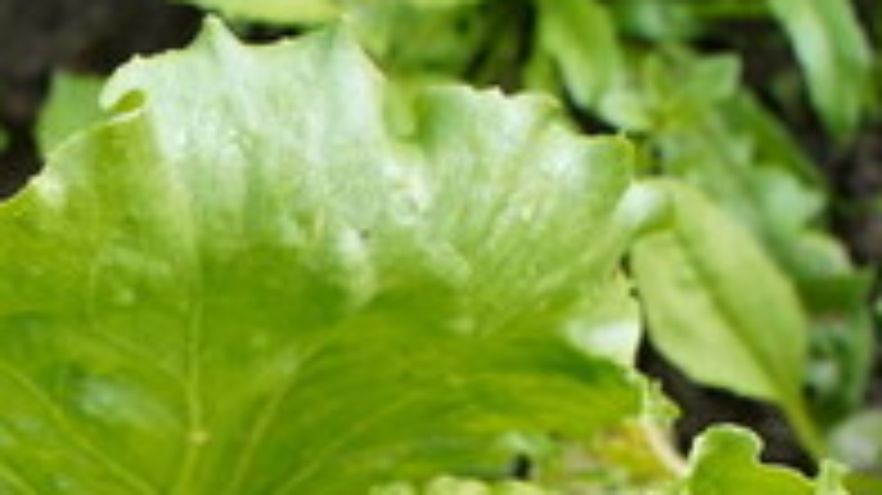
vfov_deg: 10.4
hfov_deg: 18.5
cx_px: -54
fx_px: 2618
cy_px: 770
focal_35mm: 112
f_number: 8
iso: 160
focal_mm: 35
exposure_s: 1/40
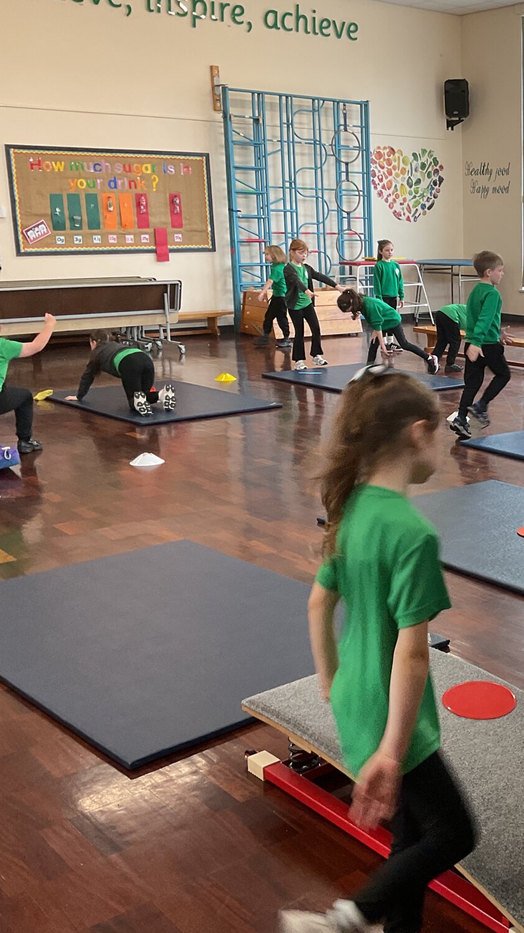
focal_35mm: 43
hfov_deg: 25.9
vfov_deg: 47.4
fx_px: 1063
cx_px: 551
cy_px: 463
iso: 40
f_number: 1.8
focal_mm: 3
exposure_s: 1/50
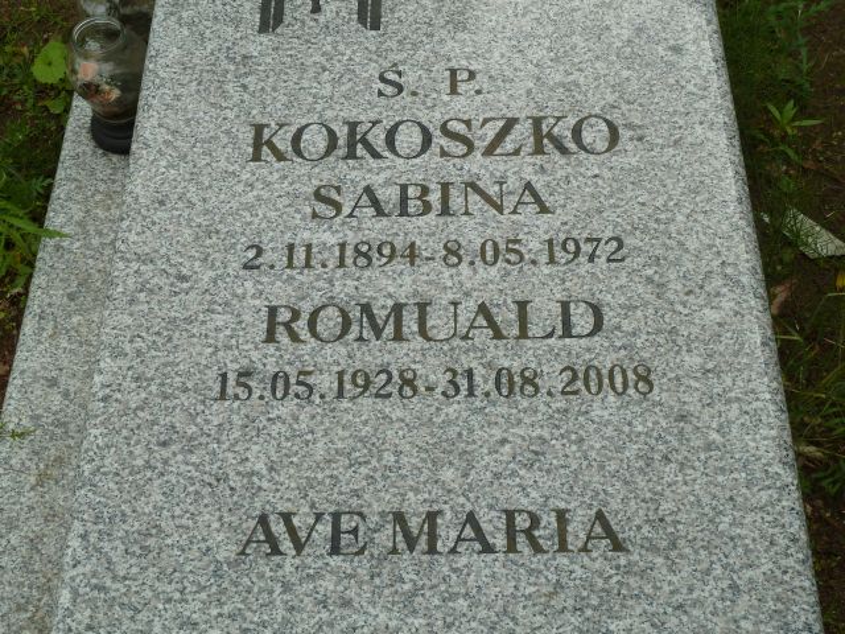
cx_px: 422
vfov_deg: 30.3
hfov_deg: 39.7
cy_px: 317
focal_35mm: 48
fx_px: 1172
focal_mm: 7.9
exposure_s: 1/250
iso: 80
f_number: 4
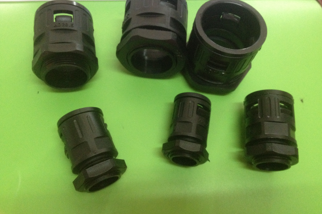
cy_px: 97
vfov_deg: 35.9
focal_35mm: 37
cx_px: 162
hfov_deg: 51.9
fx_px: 331
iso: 400
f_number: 2.4
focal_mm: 4.28
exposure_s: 1/17
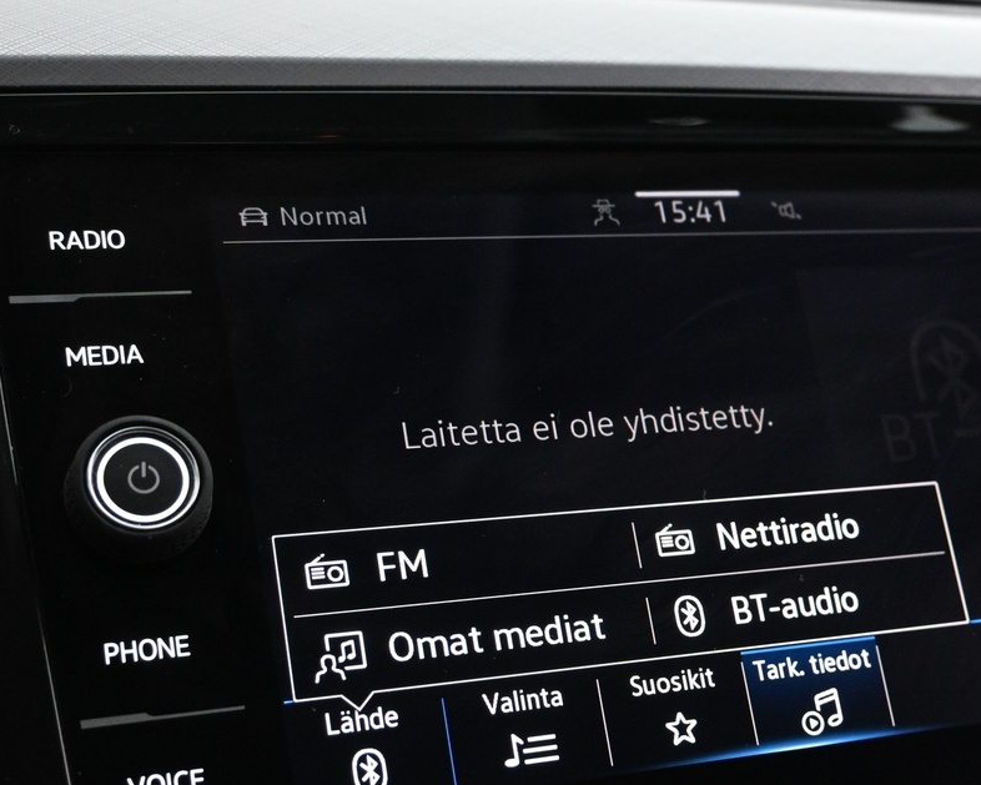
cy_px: 533
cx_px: 648
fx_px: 1726
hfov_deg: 31.5
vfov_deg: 25.5
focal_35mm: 59
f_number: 3.8
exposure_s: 1/30
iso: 1600
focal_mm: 20.5
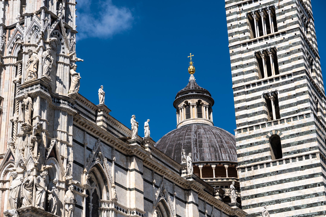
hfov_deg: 27.0
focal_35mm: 75
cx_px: 163
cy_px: 108
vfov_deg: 18.2
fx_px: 679
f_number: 5.6
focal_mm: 50
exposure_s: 1/1000
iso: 100
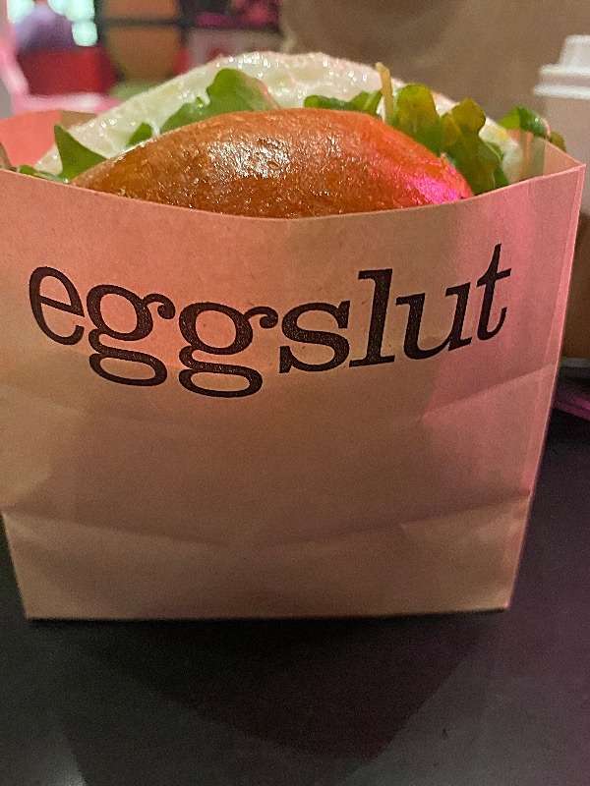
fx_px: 568
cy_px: 393
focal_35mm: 25
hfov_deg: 54.9
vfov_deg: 69.4
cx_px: 295
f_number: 1.8
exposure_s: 1/30
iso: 800
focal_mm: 4.25
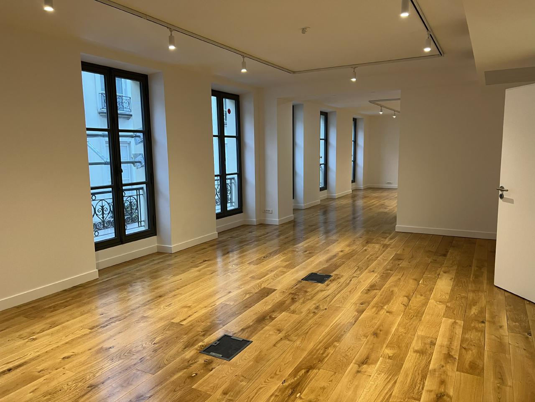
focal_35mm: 26
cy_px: 201
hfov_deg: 67.3
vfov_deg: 53.1
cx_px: 268
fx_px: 402
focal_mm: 5.7
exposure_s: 1/50
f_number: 1.5
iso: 80
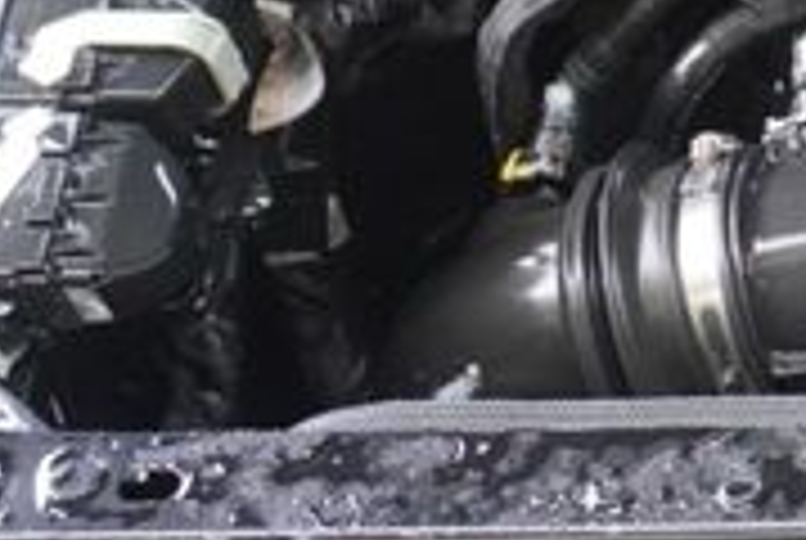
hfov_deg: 13.5
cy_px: 126
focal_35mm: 137
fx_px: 3072
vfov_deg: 10.0
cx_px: 1409
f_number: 4
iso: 500
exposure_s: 1/60
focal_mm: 16
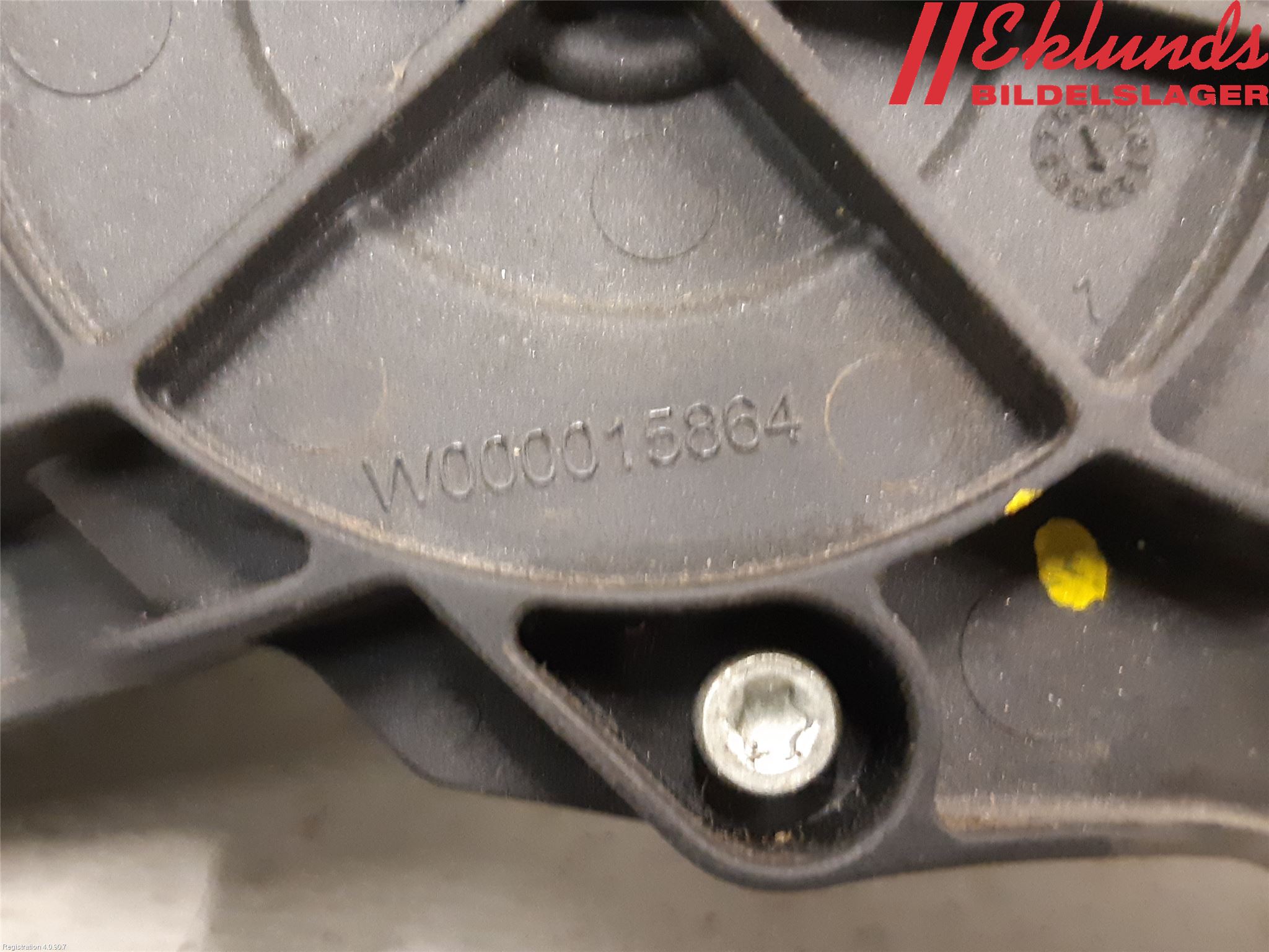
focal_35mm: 26
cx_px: 634
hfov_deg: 67.3
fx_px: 953
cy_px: 476
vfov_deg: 53.1
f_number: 1.7
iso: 400
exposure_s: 1/25
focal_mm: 3.93
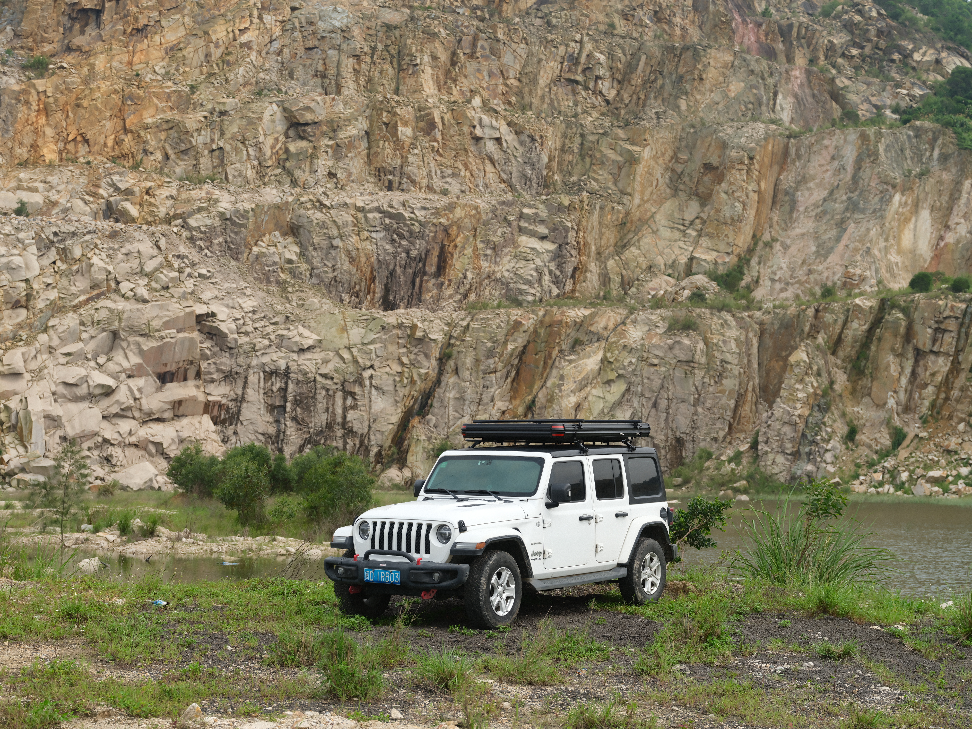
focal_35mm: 59
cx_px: 486
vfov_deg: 24.8
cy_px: 364
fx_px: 1657
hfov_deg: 32.7
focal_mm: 75
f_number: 6.4
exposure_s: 1/200
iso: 100
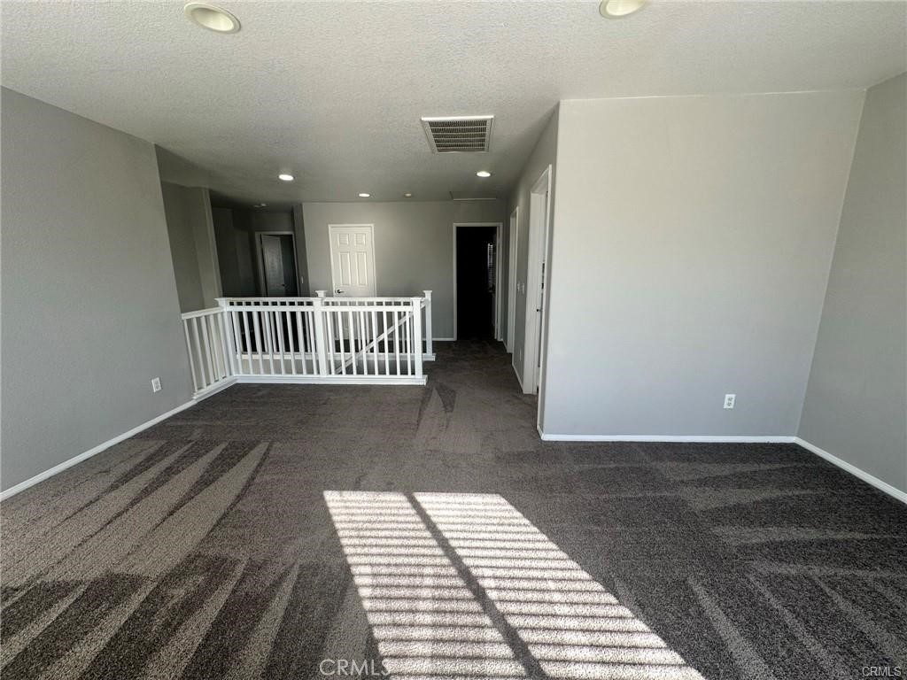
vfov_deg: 85.7
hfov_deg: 102.1
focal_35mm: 14
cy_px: 340
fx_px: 367
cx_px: 454
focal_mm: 2.22
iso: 80
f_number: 2.2
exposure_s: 1/120
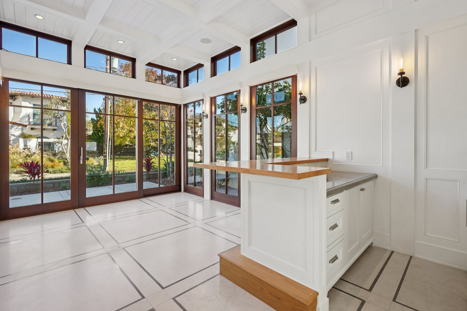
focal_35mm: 16
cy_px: 156
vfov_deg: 73.7
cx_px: 234
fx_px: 208
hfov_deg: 96.7
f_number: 8
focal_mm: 16
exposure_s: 1/80
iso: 400
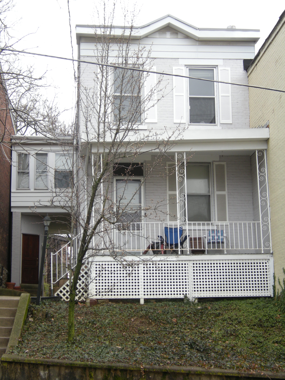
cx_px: 142
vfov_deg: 28.2
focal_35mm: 69
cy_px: 190
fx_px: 757
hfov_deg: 21.3
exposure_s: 1/60
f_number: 4.4
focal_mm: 11.5
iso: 64
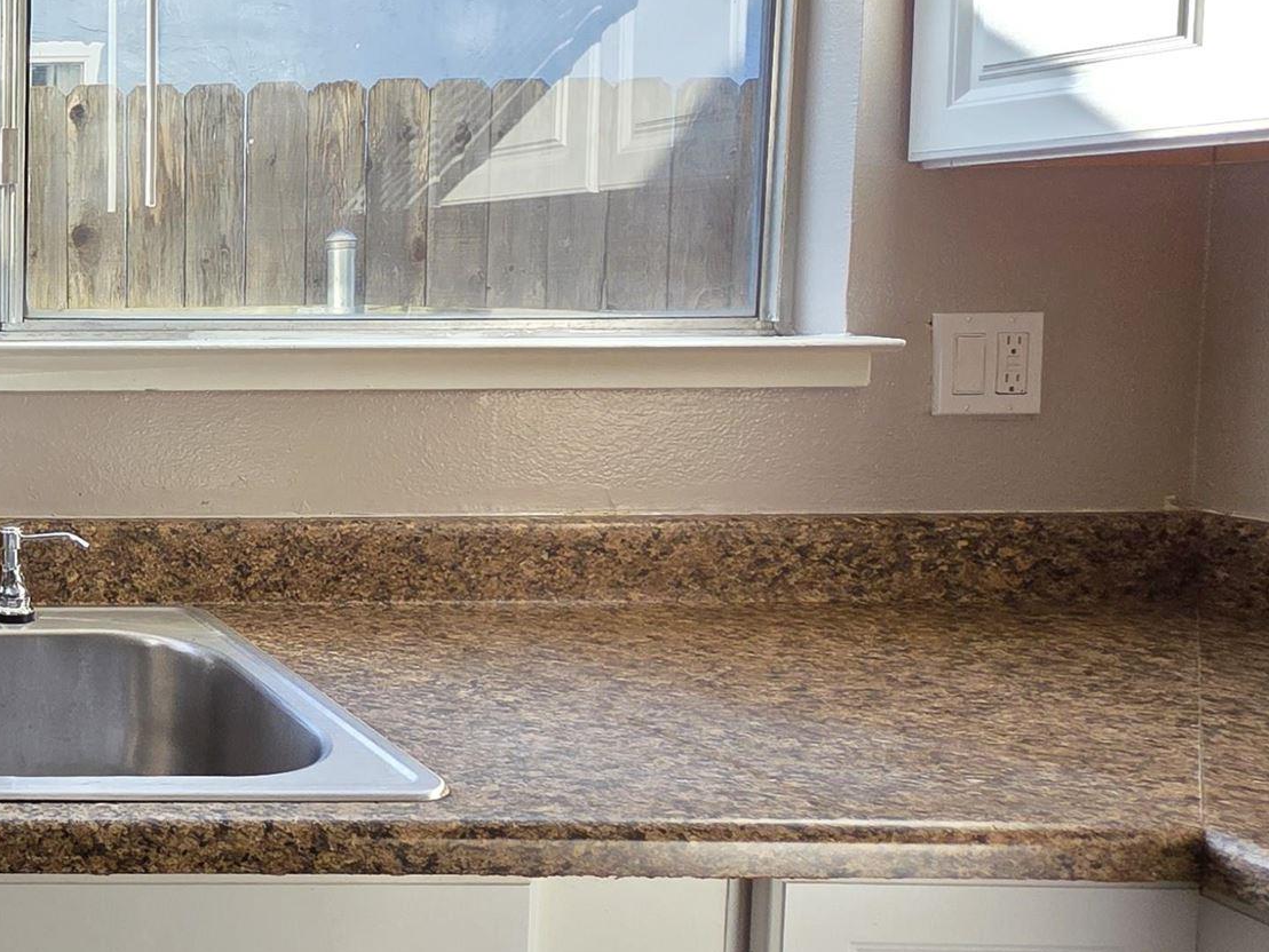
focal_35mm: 36
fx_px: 1320
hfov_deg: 36.6
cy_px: 380
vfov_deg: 39.5
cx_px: -323
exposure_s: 1/359
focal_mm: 2.2
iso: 100
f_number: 1.9
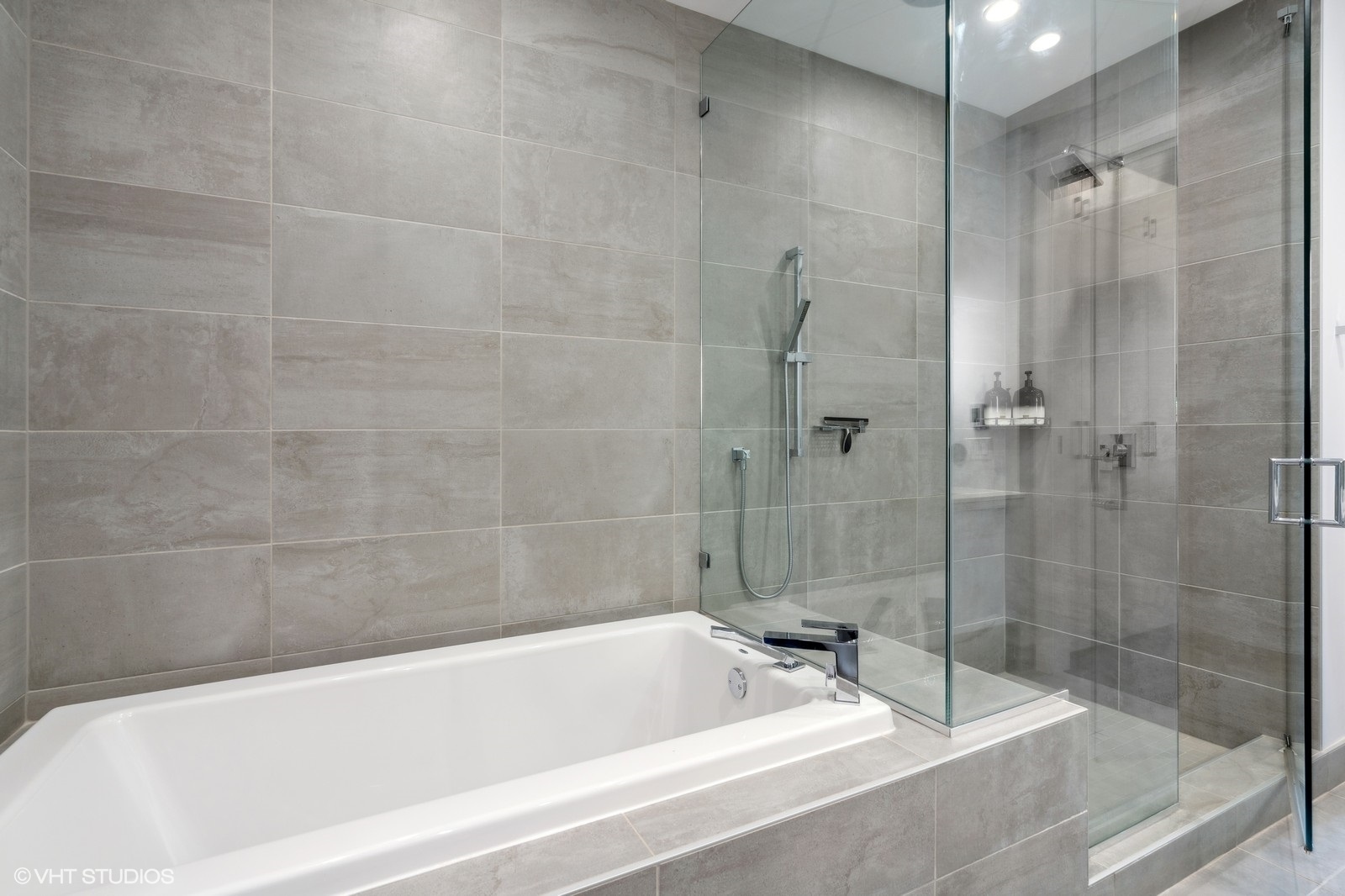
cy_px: 448
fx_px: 598
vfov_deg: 73.7
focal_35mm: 16
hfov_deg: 96.7
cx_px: 672
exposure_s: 1/5
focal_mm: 16
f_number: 8
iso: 320
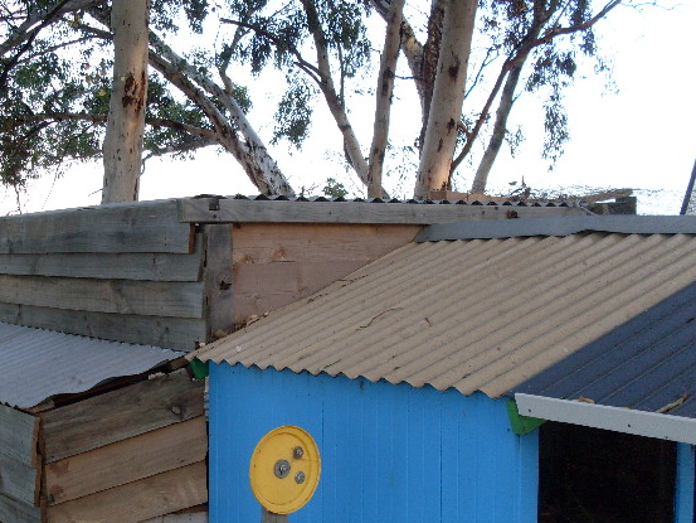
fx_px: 1106
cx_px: 195
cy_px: 350
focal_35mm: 55
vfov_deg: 26.4
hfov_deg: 34.4
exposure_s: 1/125
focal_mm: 6.3
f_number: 2.8
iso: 80
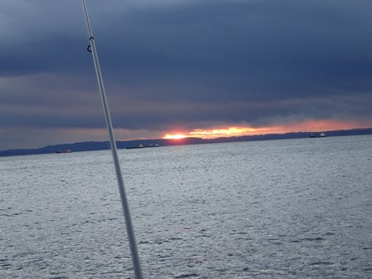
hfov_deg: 27.8
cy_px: 140
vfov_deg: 21.0
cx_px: 186
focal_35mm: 70
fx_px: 752
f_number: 4
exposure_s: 1/100
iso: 200
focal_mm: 12.6
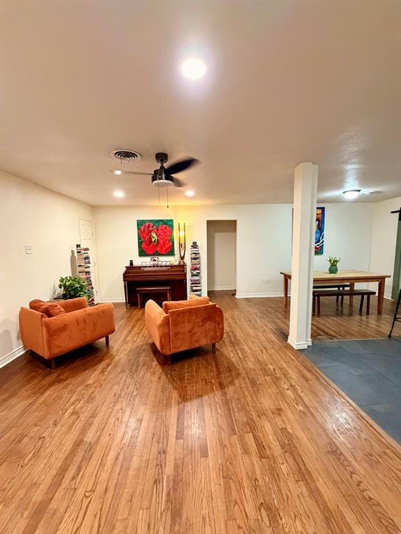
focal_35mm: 14
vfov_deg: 102.1
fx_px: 216
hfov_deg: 85.7
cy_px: 267
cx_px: 200
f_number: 2.2
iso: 640
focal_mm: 2.22
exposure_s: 1/60
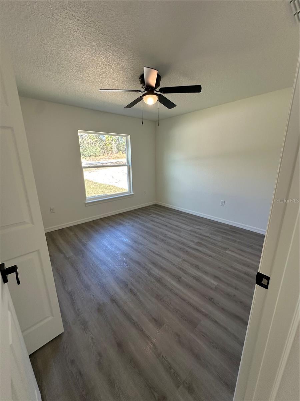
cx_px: 150
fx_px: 162
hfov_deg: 85.7
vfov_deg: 102.1
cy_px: 200
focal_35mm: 14
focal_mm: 2.22
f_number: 2.2
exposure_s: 1/120
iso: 100
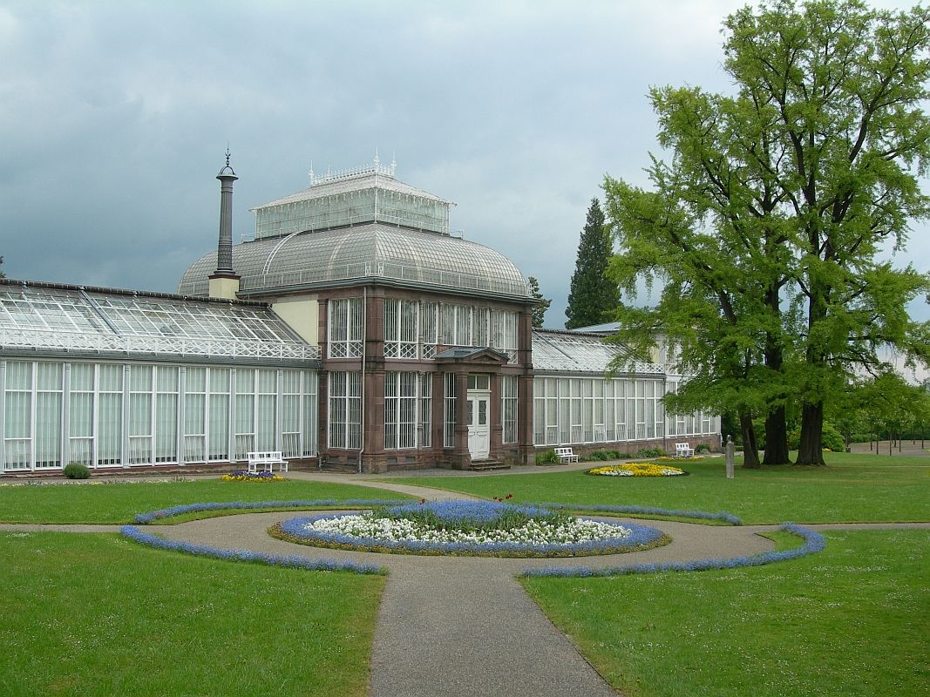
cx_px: 465
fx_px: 1021
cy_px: 348
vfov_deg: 37.7
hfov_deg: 49.0
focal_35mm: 38
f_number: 4.8
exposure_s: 1/144
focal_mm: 7.8
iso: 50
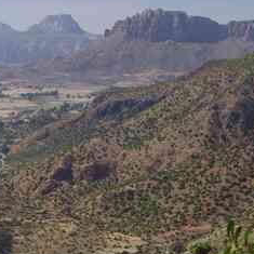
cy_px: 339
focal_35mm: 231
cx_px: -1
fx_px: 1918
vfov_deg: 7.5
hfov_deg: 7.5
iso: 200
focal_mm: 42.5
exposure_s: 1/80
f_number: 11
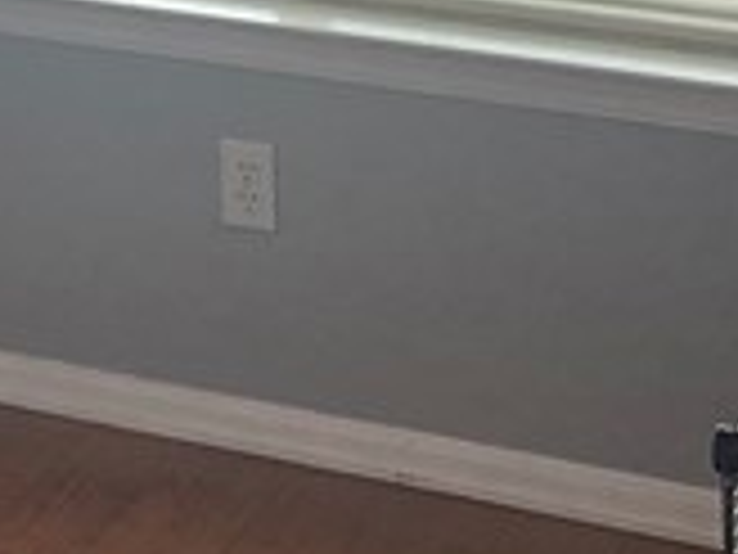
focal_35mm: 156
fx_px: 3326
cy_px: -721
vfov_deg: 8.7
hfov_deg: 11.2
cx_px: -837
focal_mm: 5.1
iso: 50
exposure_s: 1/120
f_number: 1.6
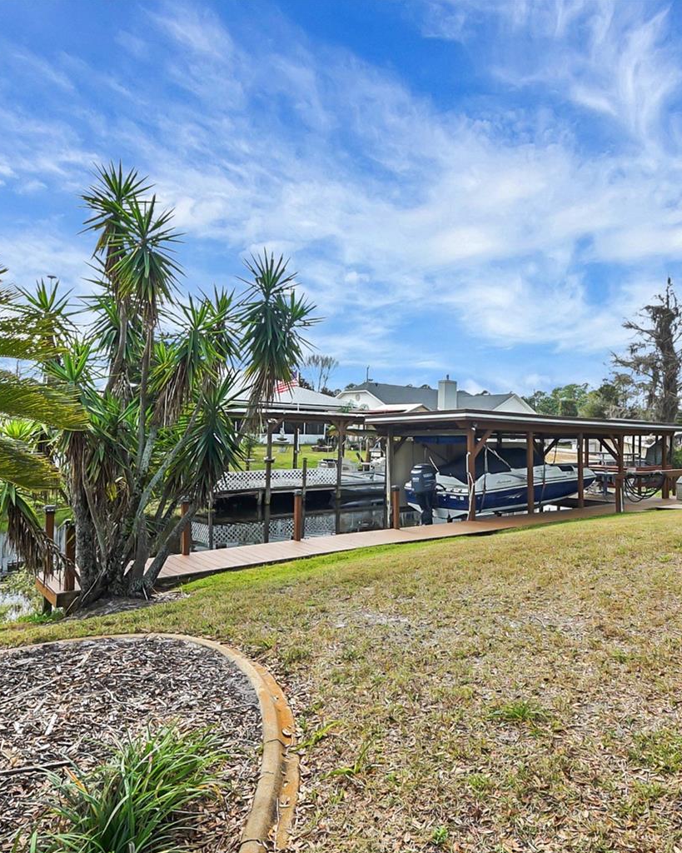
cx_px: 455
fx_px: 555
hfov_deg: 61.6
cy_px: 443
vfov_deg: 75.0
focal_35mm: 22
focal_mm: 10
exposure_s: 1/250
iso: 160
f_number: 7.1
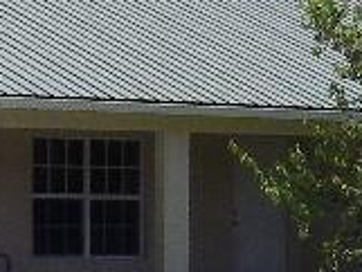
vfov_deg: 6.2
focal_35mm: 241
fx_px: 2522
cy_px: 182
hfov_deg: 8.2
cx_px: -11
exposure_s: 1/400
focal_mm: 6.3
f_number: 6.6
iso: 64
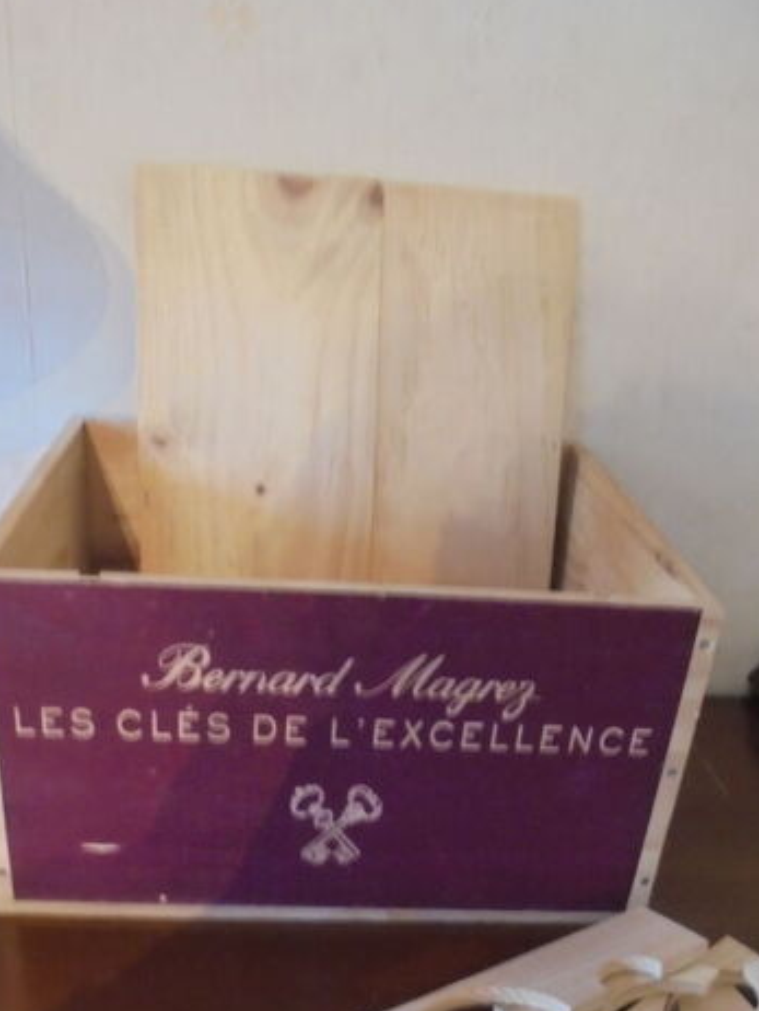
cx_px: 365
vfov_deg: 50.2
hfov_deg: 39.7
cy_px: 689
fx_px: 1051
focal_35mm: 36
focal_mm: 4.6
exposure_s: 1/8
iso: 400
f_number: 3.5
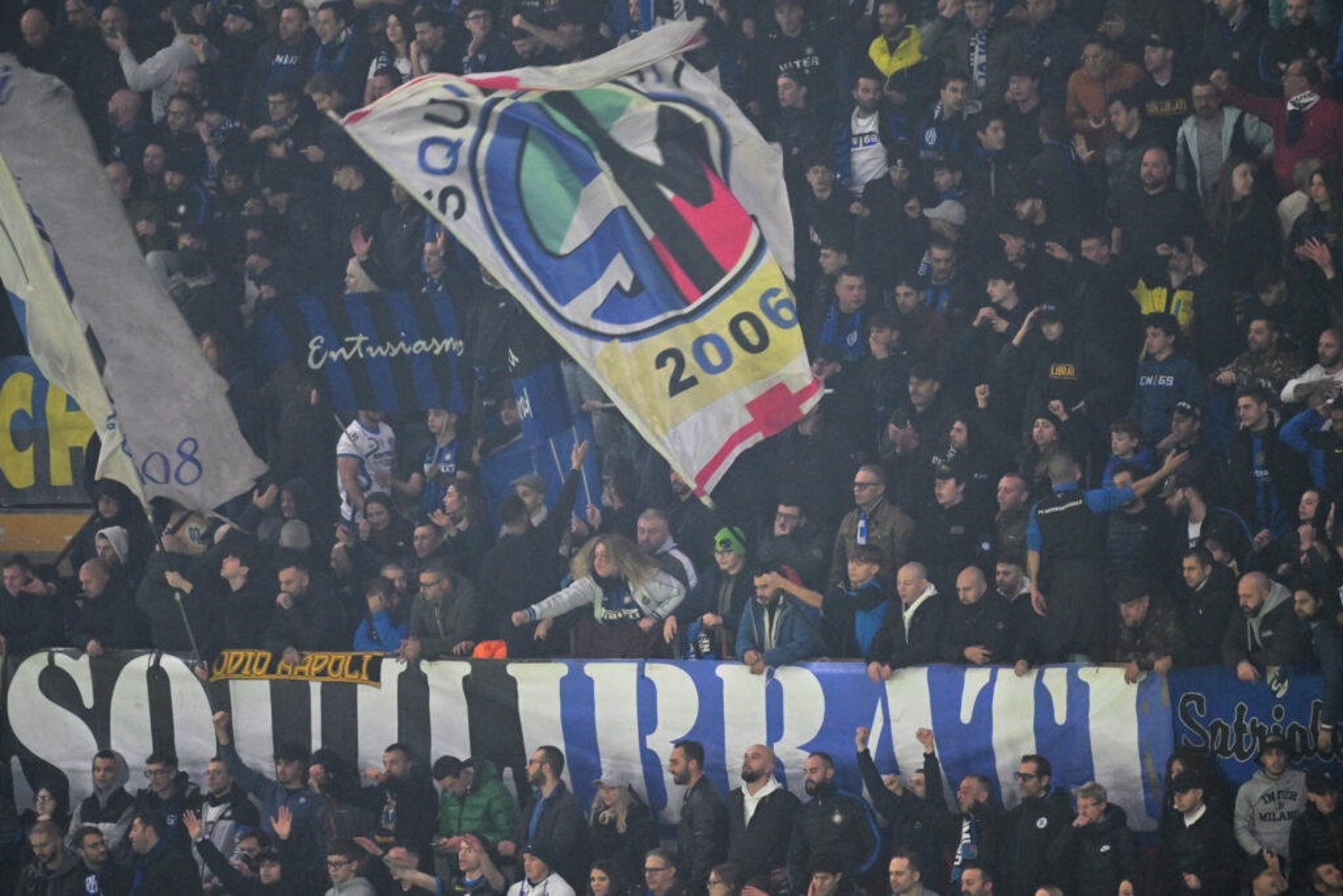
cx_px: 672
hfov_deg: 3.4
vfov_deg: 2.3
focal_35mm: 600
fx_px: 22385
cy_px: 448
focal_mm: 600
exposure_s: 1/125
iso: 3200
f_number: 6.3
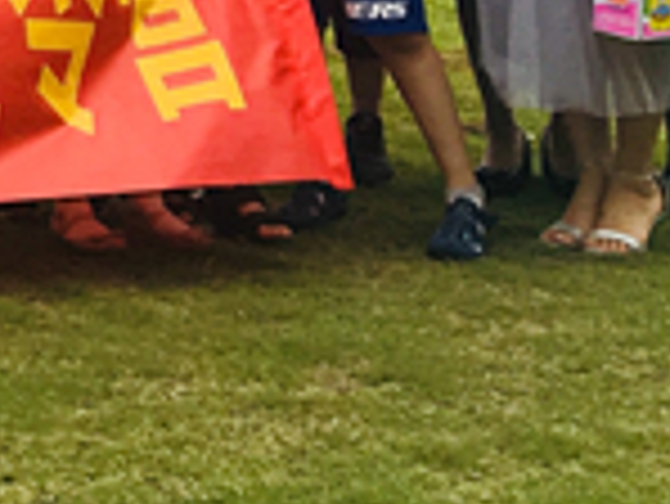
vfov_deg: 8.7
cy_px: -675
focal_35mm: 156
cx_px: -854
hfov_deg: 11.0
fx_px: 3022
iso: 25
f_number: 2.2
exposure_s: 1/1603
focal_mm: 4.15
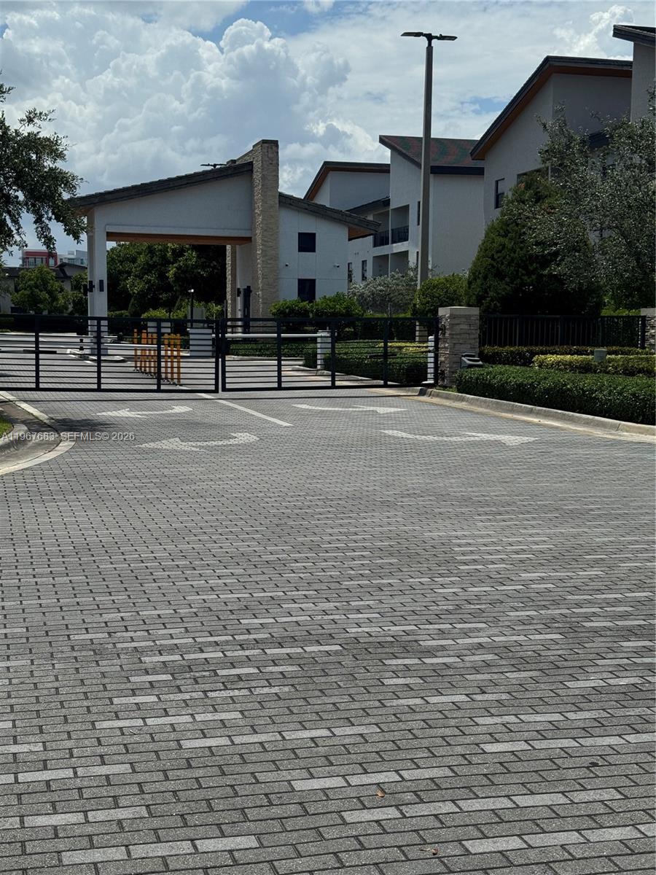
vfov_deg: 39.7
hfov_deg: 30.3
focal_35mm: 48
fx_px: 1213
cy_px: 438
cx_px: 328
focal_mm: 6.76
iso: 80
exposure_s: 1/9009
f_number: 1.78
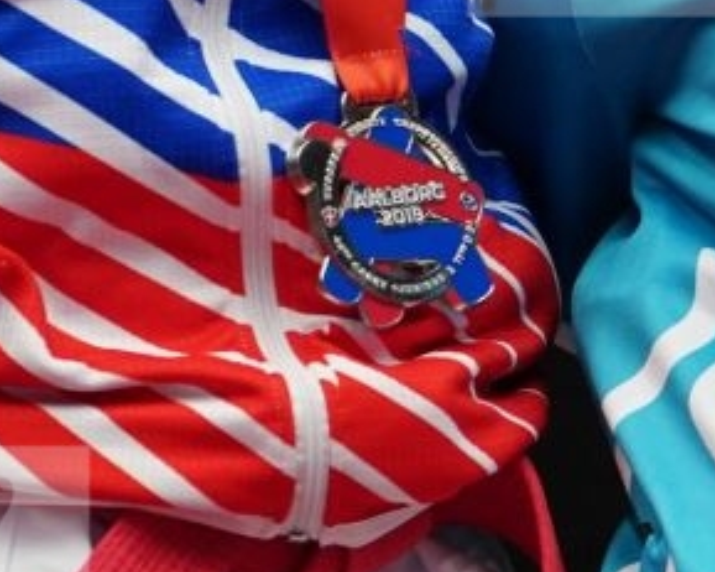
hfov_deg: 1.6
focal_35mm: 1171
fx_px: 24771
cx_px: 1536
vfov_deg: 1.3
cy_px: -208
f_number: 2.8
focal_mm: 200
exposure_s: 1/320
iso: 1000
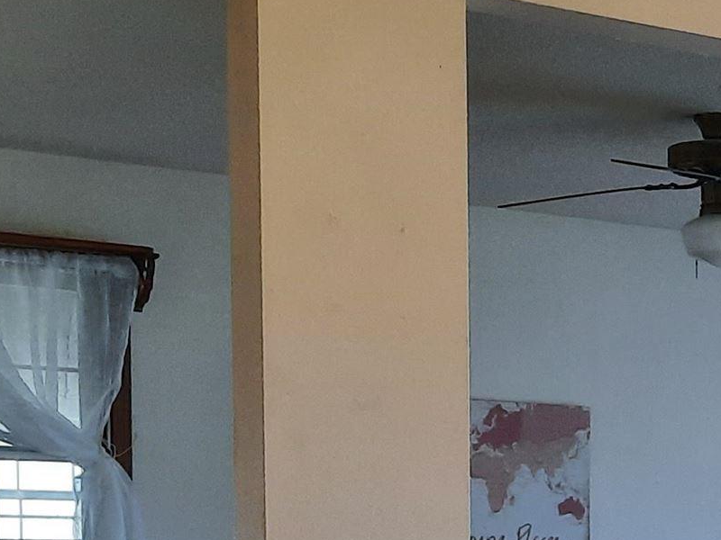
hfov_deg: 18.2
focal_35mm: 96
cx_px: 1085
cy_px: 696
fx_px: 2000
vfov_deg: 14.8
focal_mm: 4.6
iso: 160
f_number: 2
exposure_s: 1/60
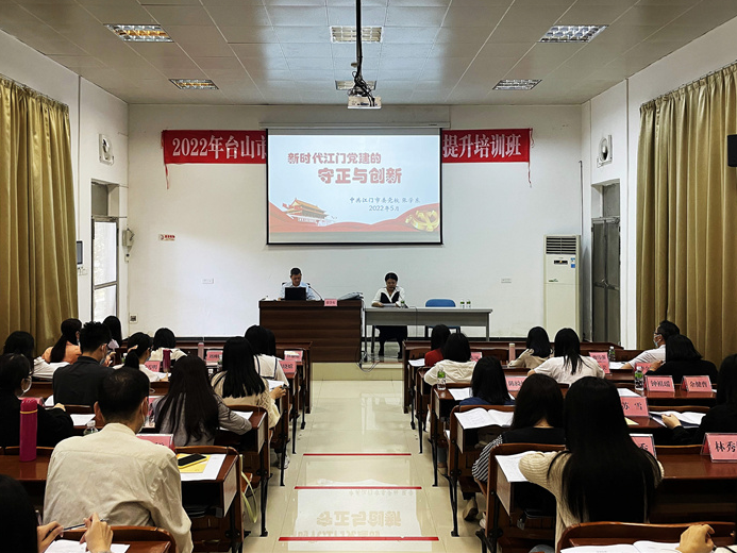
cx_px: 359
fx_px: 639
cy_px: 235
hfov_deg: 59.9
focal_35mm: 30
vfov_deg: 46.7
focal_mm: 4.2
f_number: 1.6
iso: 125
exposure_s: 1/50
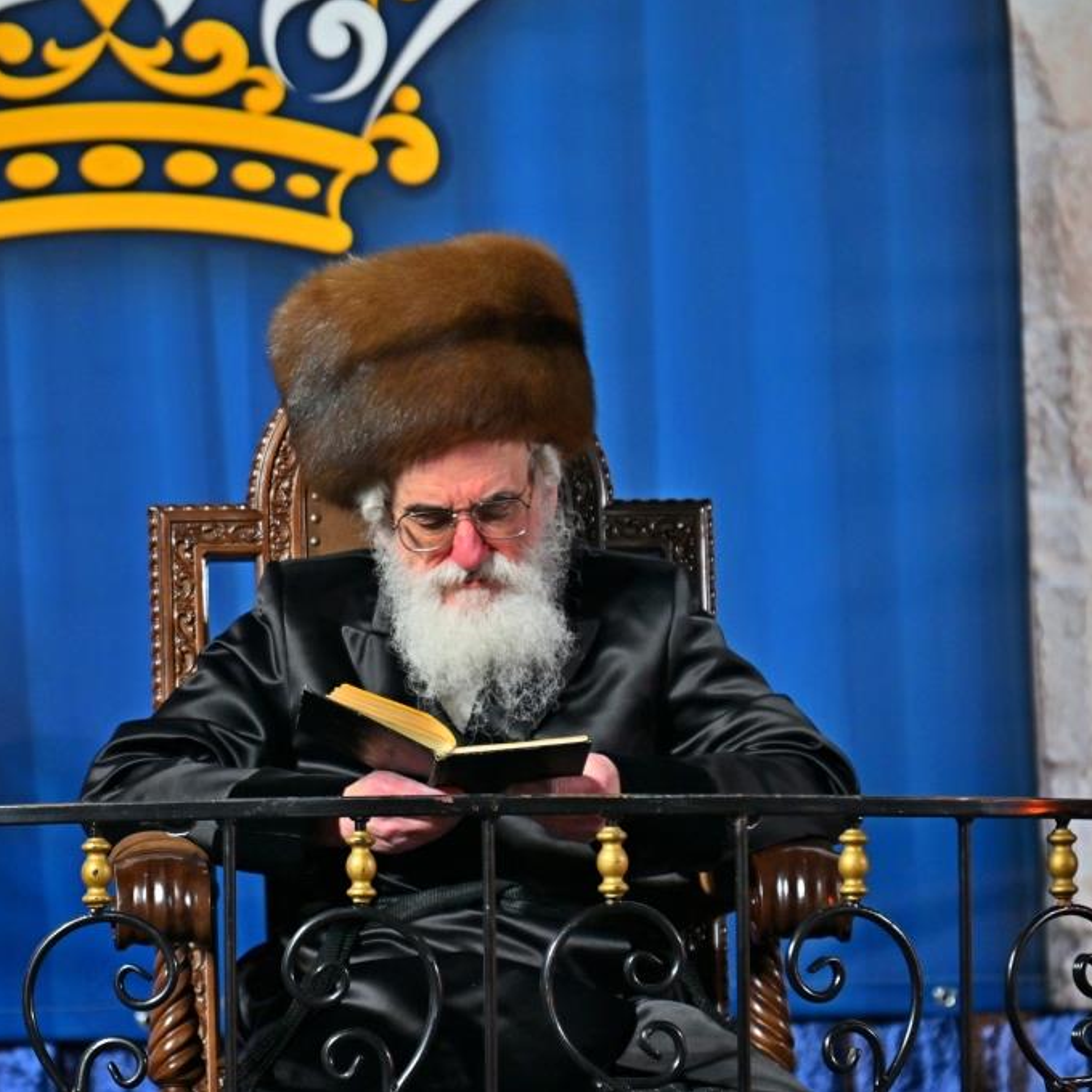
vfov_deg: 4.6
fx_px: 13705
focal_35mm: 384
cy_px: 545
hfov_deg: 4.6
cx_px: 429
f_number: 2.8
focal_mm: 200
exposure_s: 1/160
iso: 500
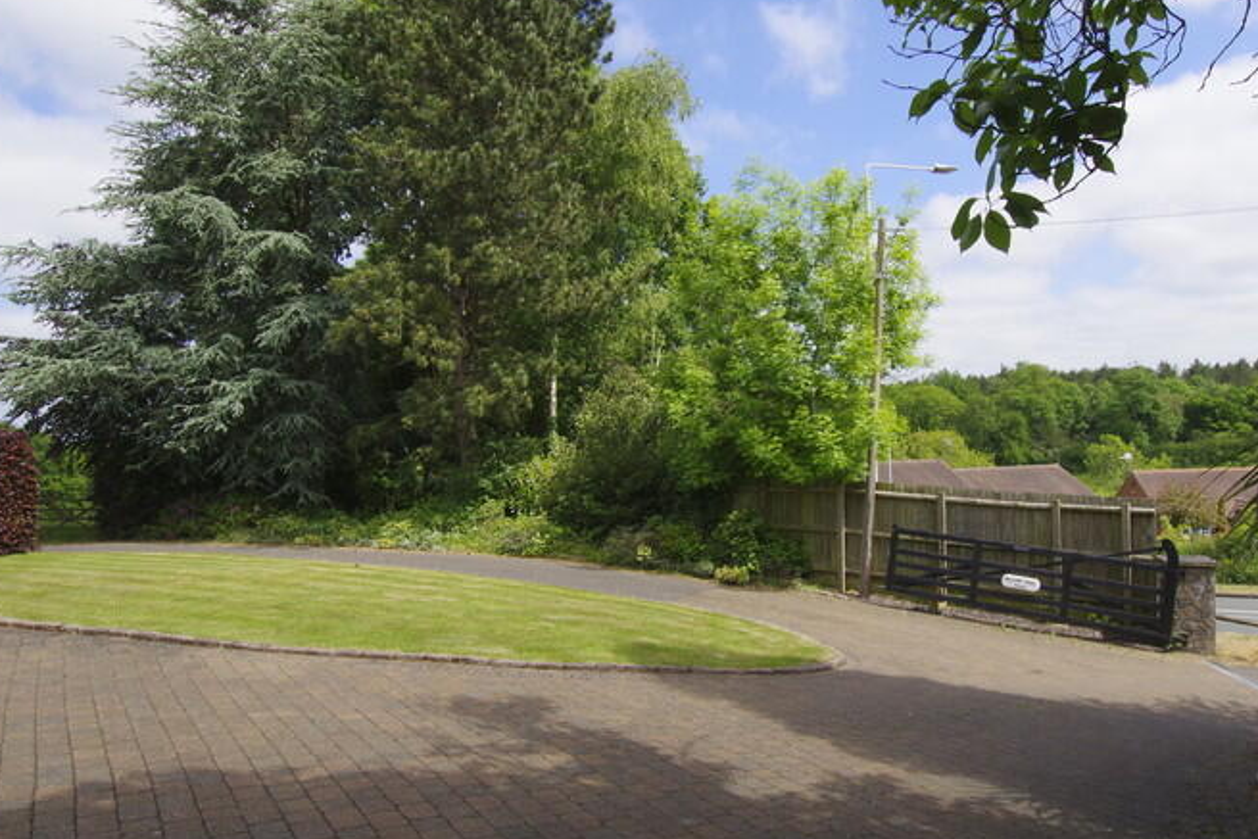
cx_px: 678
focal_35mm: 25
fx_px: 874
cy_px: 427
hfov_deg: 71.4
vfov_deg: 51.3
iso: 200
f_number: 11
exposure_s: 1/100
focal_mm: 11
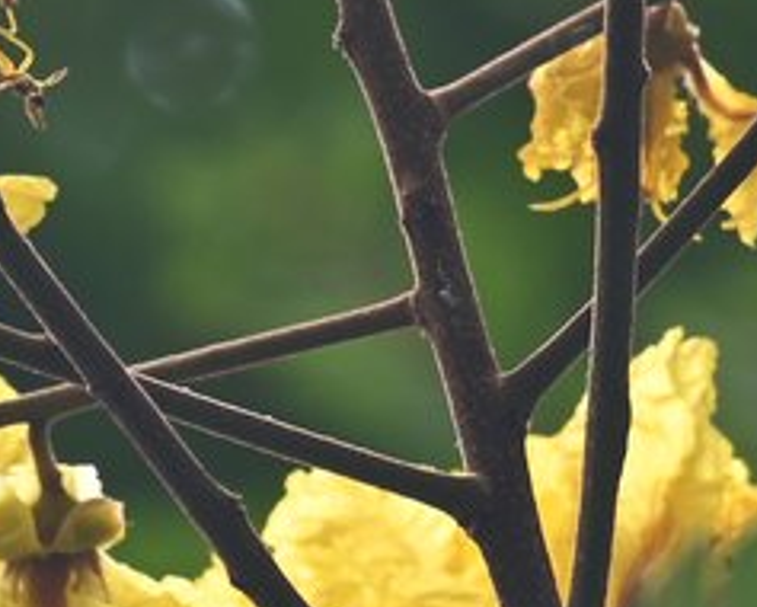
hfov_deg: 0.8
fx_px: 53209
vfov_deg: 0.7
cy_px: -887
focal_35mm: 2373
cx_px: 271
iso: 100
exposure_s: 1/50
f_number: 9
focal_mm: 250
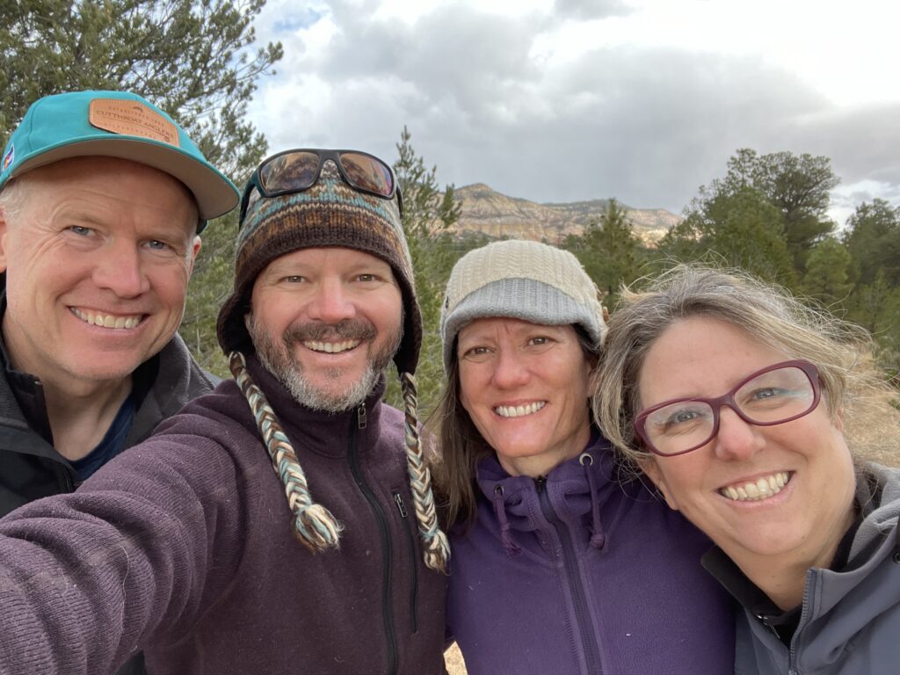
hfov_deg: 73.9
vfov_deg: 58.9
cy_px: 338
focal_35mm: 23
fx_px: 598
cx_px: 450
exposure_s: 1/161
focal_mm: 2.71
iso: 40
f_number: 2.2
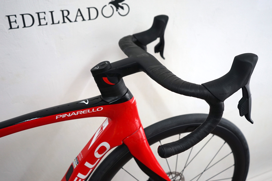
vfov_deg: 36.8
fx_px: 272
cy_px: 90
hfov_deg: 53.2
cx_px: 136
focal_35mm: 36
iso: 800
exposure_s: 1/160
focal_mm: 36
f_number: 4
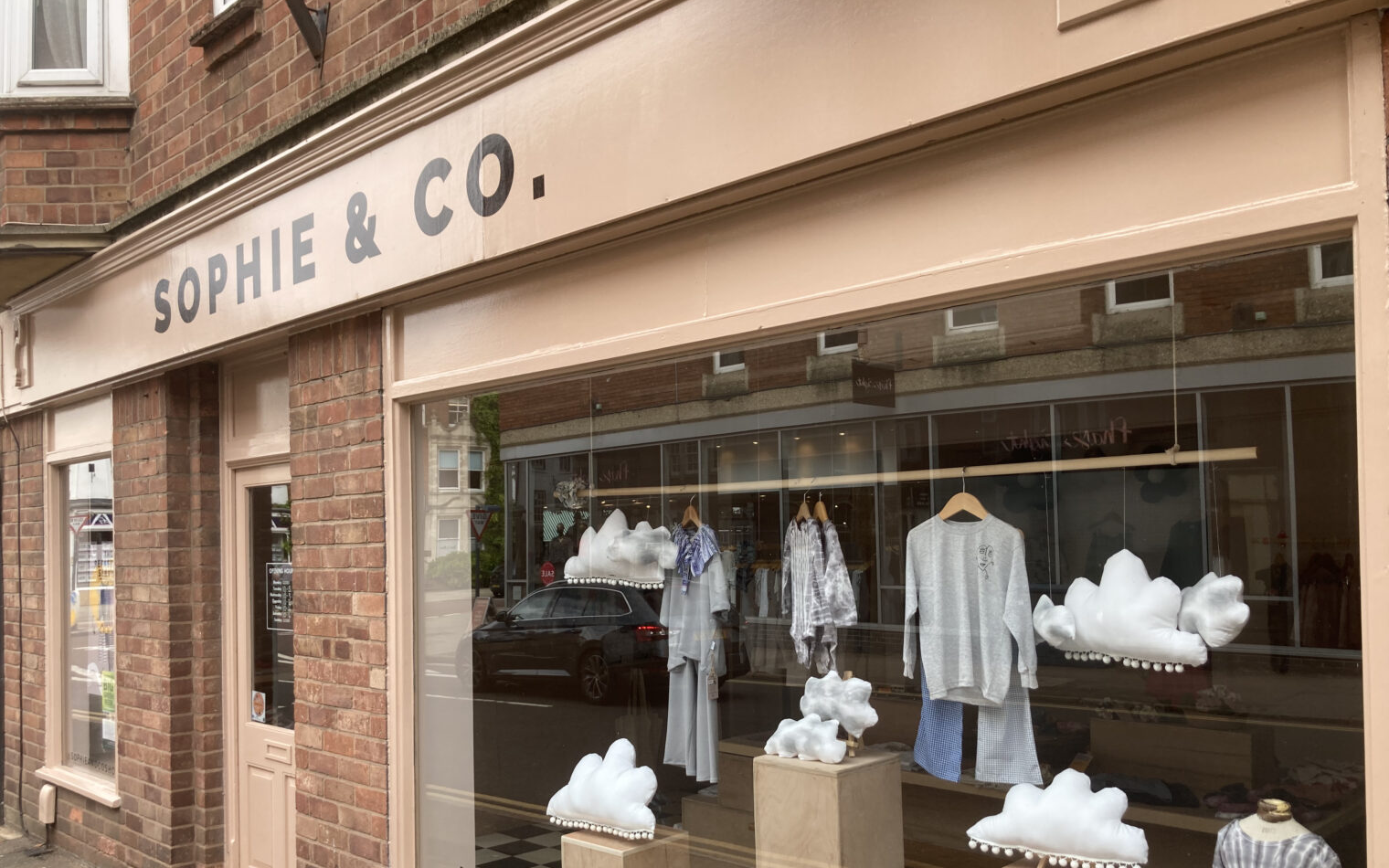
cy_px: 524
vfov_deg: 41.6
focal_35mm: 30
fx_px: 1136
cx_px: 694
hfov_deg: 62.9
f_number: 1.8
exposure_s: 1/188
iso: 20
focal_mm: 3.99
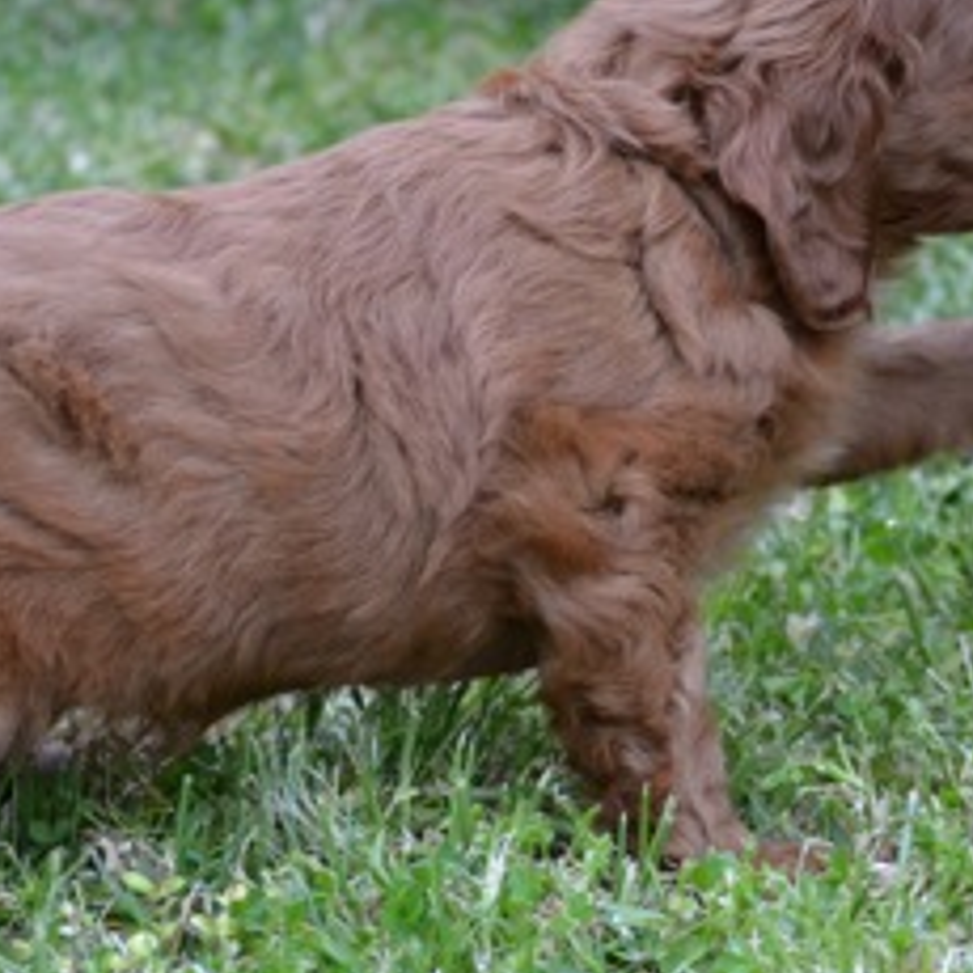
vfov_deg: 8.0
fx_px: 6996
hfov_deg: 8.0
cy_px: 527
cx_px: 584
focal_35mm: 220
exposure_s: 1/500
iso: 2200
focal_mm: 62
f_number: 4.2
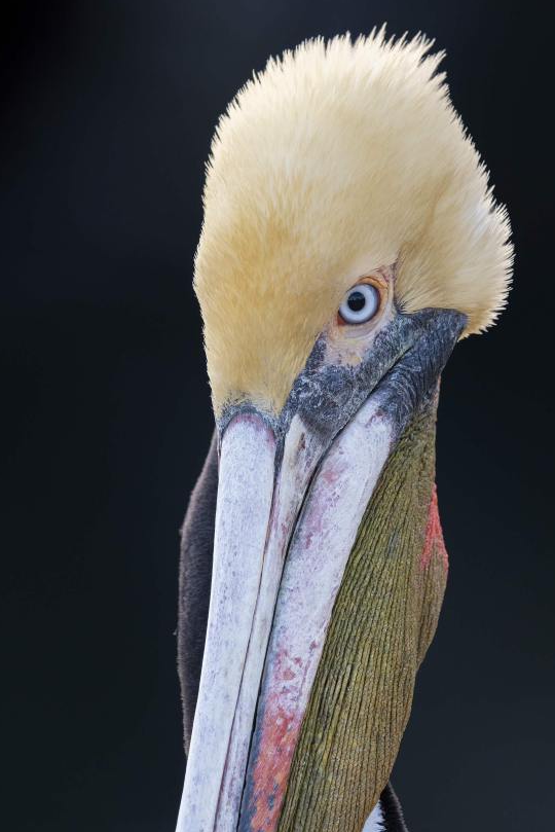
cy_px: 408
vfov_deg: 2.4
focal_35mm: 873
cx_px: 302
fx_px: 20169
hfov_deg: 1.6
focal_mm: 785
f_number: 11
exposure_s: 1/250
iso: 2500
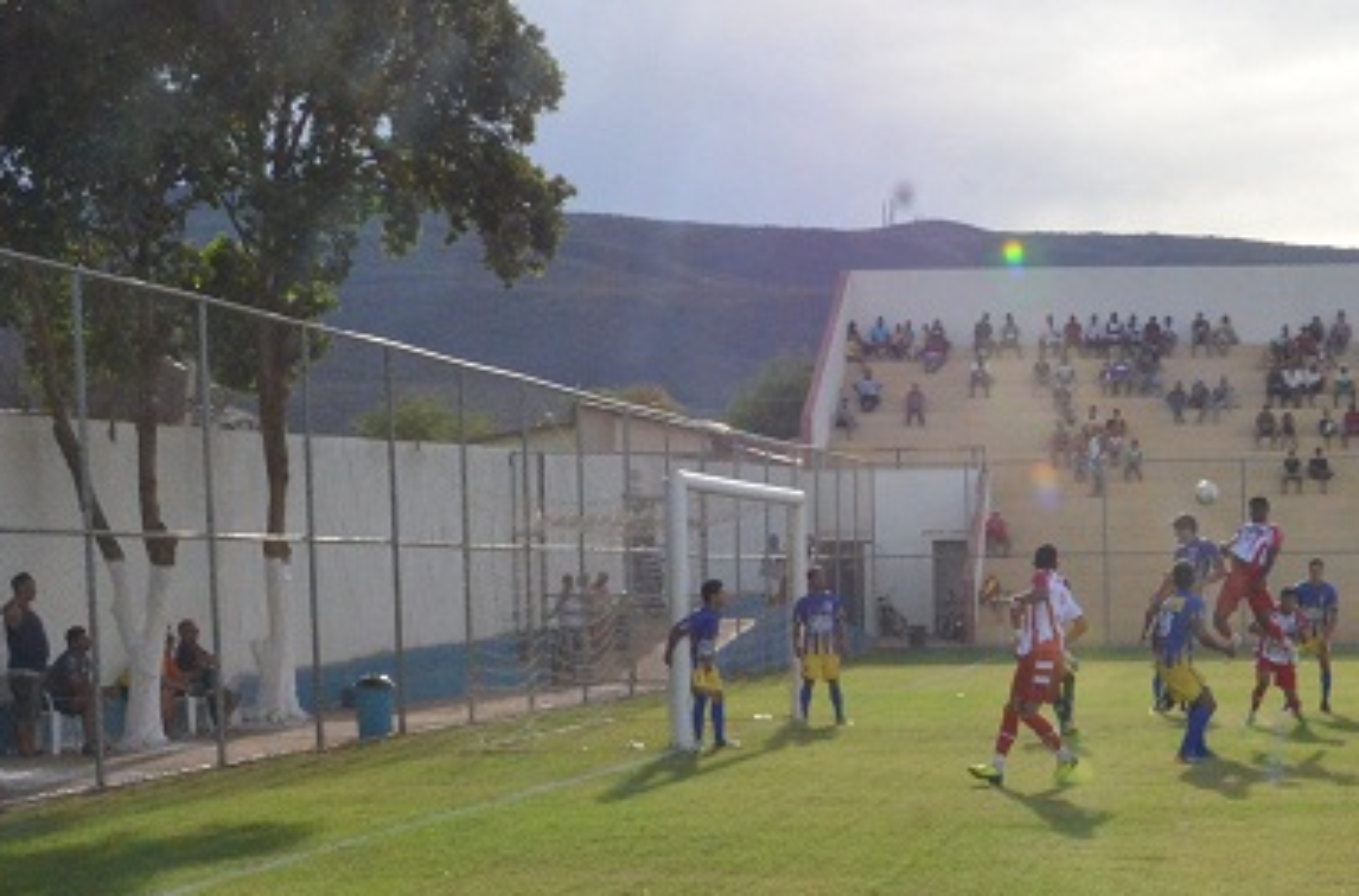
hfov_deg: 38.8
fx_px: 1919
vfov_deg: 26.2
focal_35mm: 51
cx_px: 840
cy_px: 544
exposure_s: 1/1000
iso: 2500
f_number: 16
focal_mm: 26
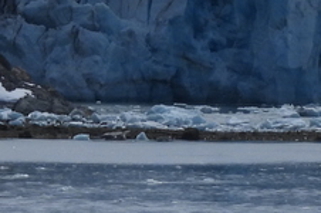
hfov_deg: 1.9
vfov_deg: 1.3
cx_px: 352
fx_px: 9714
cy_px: -334
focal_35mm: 1091
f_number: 6.3
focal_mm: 33
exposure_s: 1/1600
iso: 100
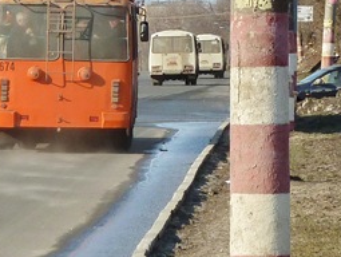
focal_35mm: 445
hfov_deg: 4.4
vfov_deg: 3.3
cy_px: -54
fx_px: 4390
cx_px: 579
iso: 100
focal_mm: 18.2
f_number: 5
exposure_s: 1/500
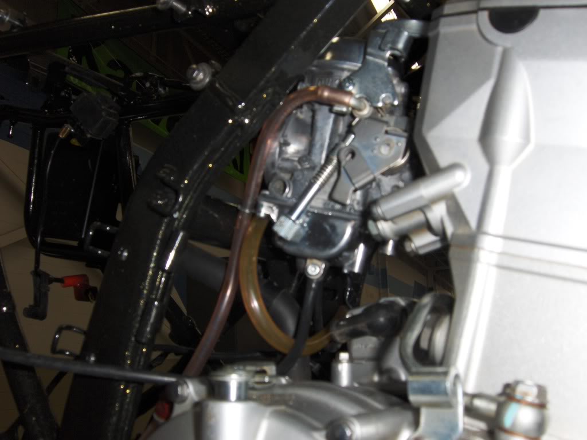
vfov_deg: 40.7
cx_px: 294
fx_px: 594
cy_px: 220
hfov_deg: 52.6
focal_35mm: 35
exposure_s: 1/60
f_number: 5.5
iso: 100
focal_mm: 7.5
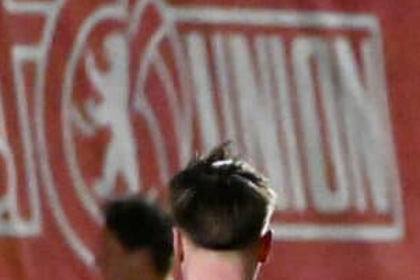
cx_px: 588
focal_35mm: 1365
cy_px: 382
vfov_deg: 1.0
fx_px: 15924
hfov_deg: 1.5
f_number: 3.2
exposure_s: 1/1250
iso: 10000
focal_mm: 200
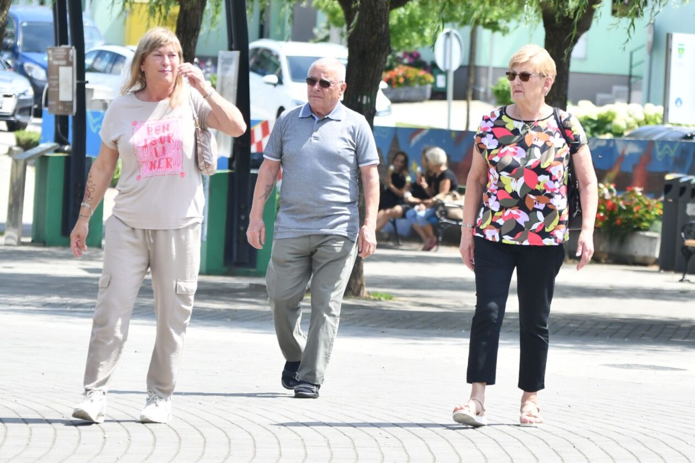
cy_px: 232
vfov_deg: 7.9
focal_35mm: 174
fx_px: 3359
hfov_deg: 11.8
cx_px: 348
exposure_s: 1/1600
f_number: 4.8
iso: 500
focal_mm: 116
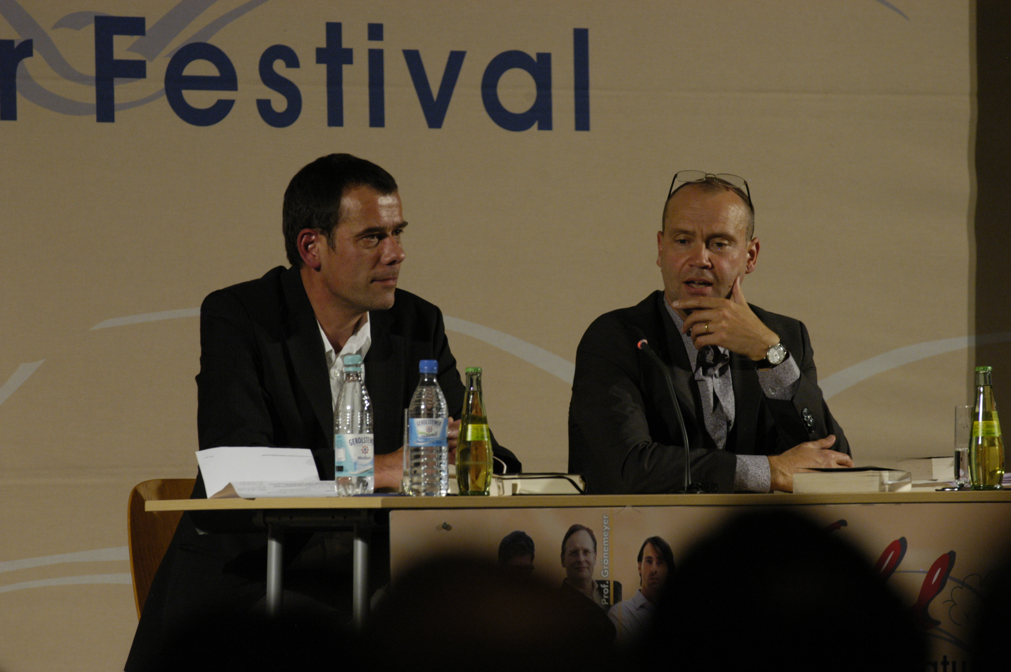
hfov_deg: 6.9
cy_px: 336
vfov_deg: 4.6
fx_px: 8417
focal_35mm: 300
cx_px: 506
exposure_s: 1/100
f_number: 4.5
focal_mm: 200
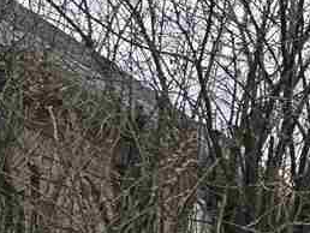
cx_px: 755
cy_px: 52
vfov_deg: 13.0
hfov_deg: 12.9
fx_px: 1022
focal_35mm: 114
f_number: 1.7
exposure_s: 1/1002
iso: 12
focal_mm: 6.3
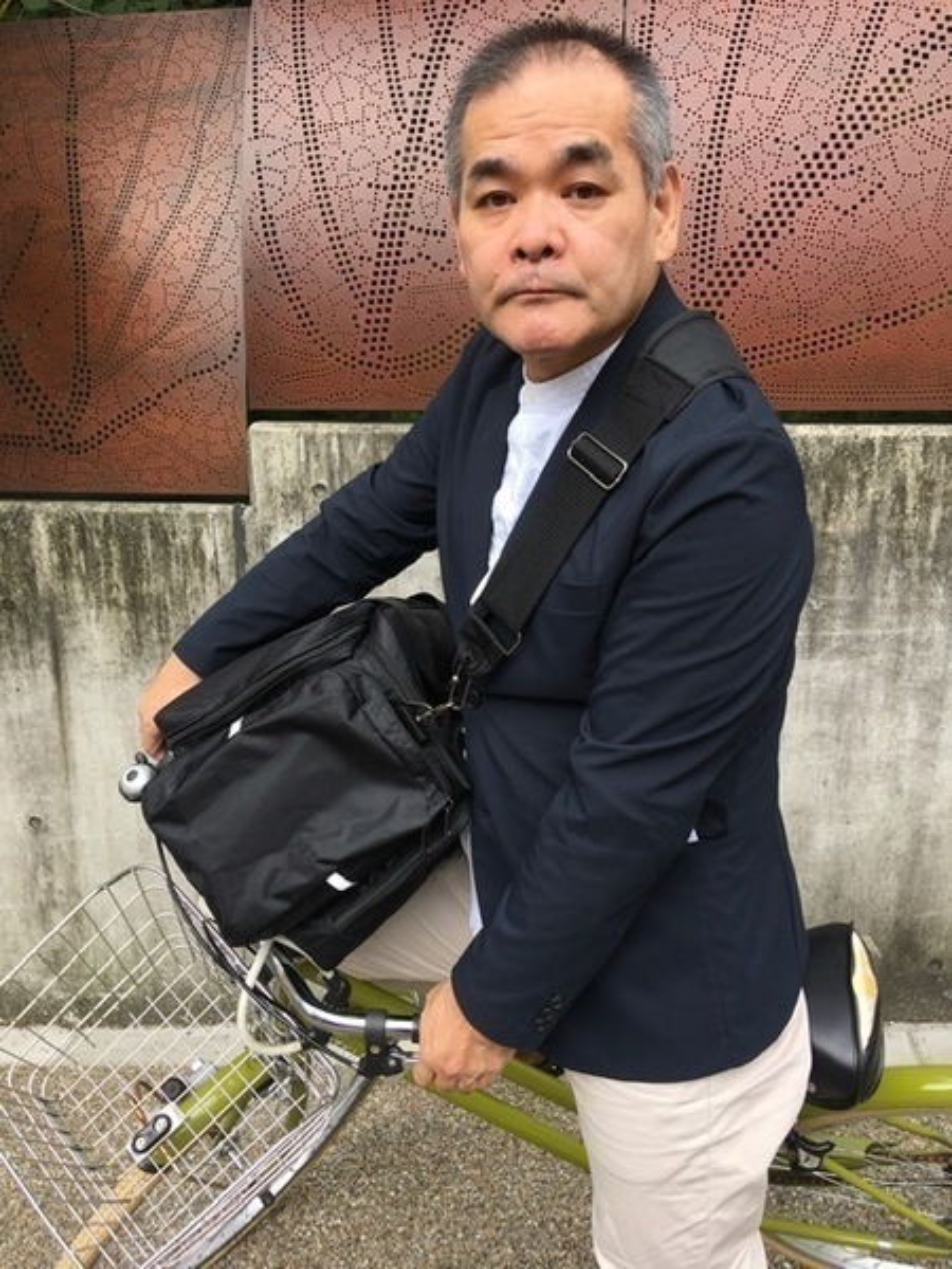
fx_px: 1063
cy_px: 634
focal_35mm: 29
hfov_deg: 48.2
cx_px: 476
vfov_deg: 61.7
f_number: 2.2
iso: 25
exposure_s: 1/351
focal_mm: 4.15
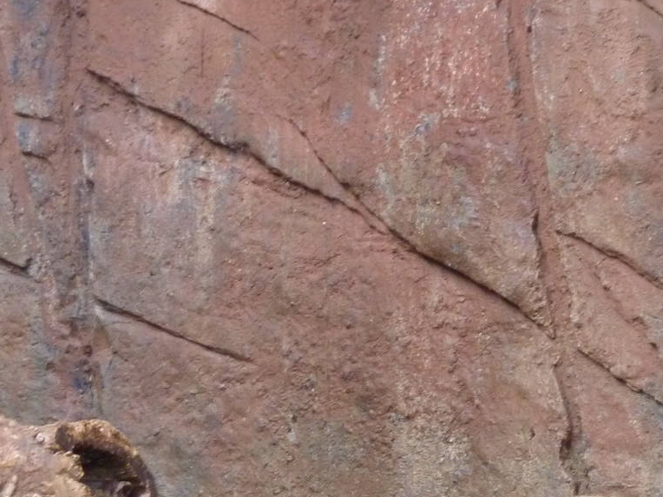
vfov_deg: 2.4
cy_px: 434
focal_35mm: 628
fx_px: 12028
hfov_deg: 3.2
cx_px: 438
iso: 400
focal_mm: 49.2
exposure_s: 1/50
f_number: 4.9
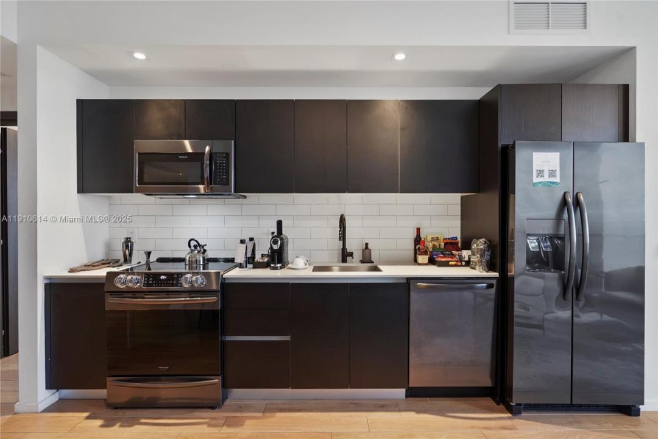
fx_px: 311
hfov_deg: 93.3
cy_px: 220
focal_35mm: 17
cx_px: 329
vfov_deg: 70.4
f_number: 8
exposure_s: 1/2.5
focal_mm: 17
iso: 400
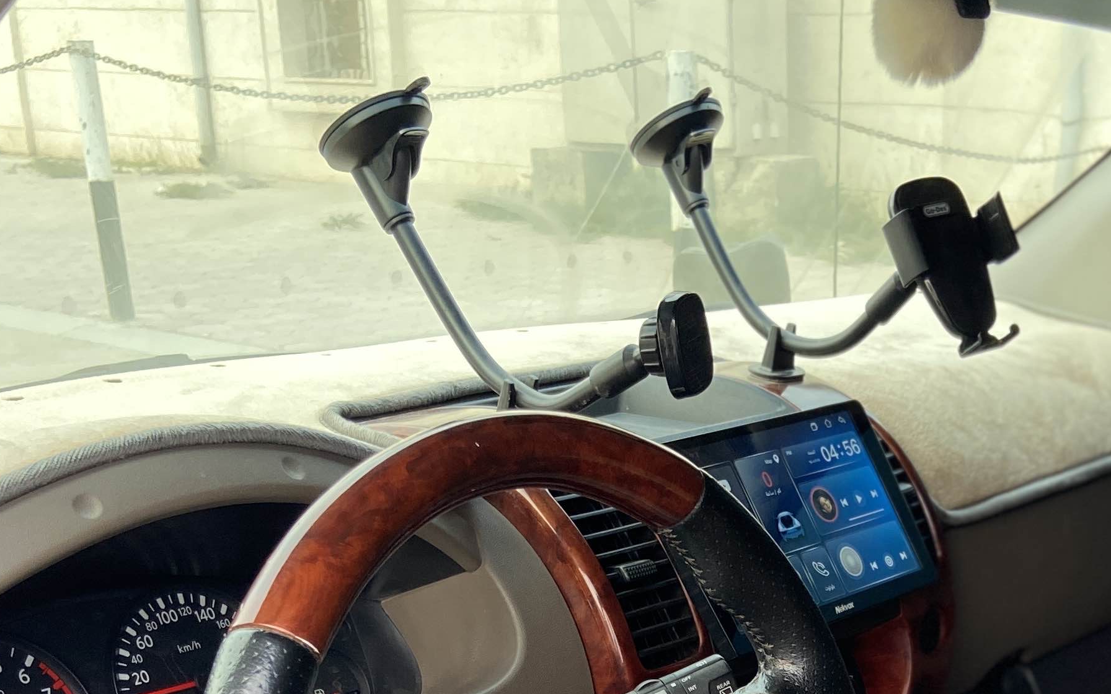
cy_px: 946
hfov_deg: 32.5
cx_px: 790
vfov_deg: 19.1
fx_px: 1877
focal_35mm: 62
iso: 125
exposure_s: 1/121
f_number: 1.8
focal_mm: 4.25
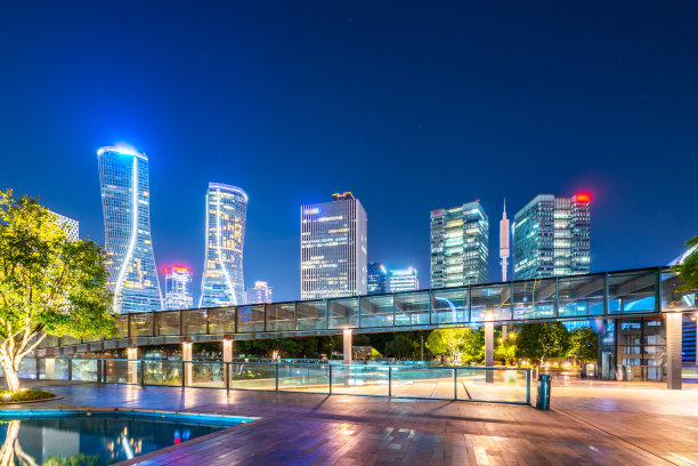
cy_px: 233
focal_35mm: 16
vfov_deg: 73.7
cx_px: 349
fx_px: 310
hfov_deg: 96.7
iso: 100
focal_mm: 16
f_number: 8
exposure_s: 25
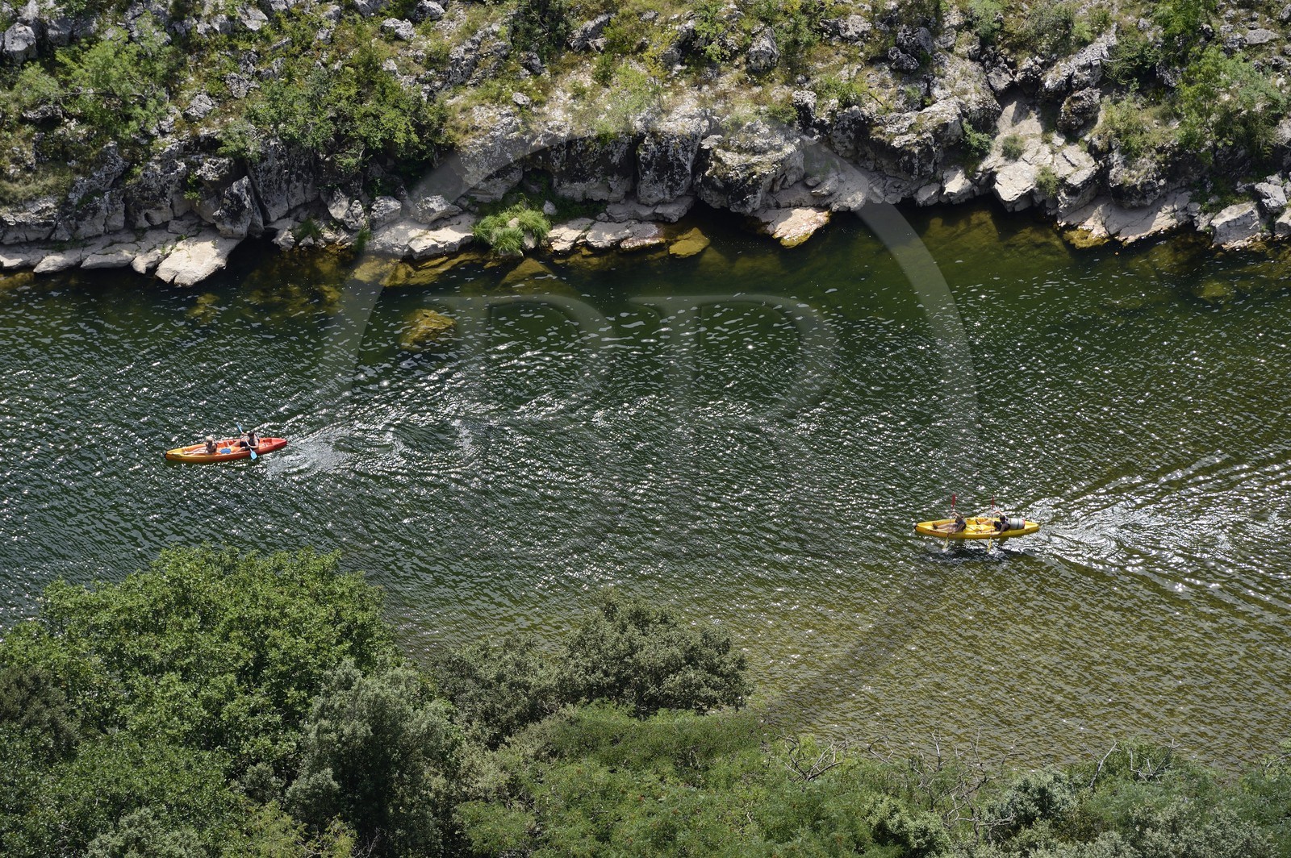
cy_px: 429
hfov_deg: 10.3
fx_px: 7166
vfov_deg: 6.9
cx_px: 646
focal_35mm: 200
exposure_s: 1/320
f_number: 8
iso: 200
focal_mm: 200
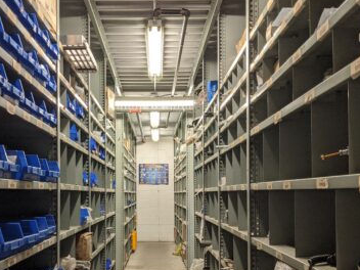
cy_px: 186
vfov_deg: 37.2
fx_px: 395
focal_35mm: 38
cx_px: 149
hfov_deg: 48.8
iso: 137
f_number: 1.8
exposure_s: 1/120
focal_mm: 4.44
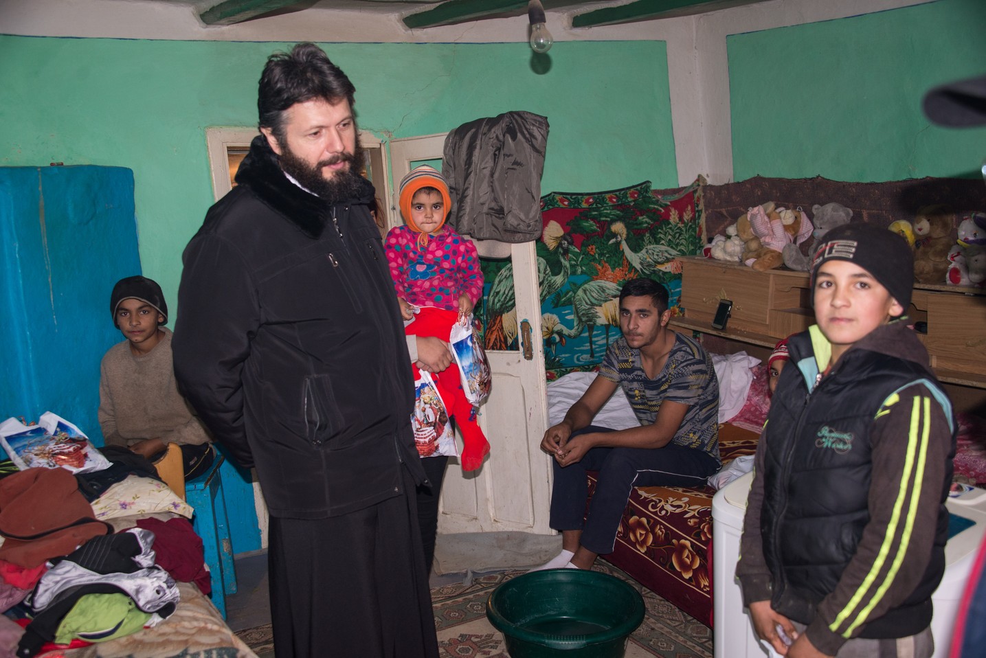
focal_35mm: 38
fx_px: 1041
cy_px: 329
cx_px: 493
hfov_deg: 50.7
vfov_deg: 35.1
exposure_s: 1/60
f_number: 4
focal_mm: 38
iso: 800
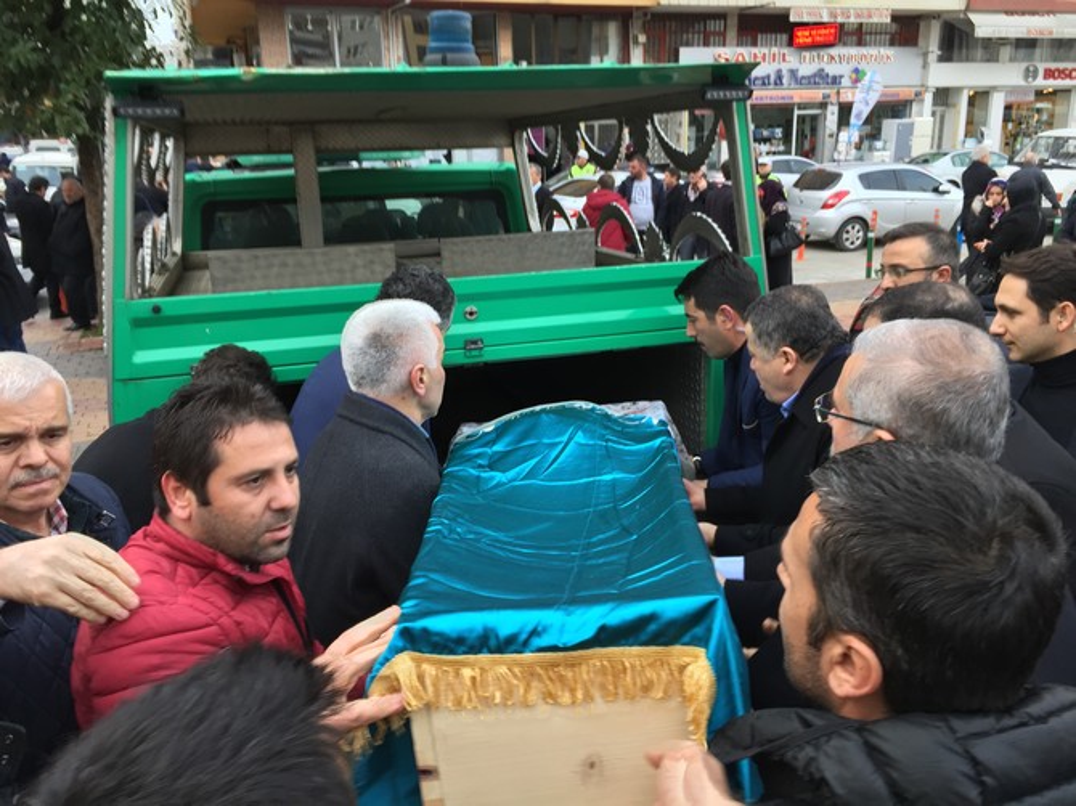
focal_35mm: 29
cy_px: 403
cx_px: 538
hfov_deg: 61.7
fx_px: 901
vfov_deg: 48.2
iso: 40
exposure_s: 1/100
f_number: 2.2
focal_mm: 4.15
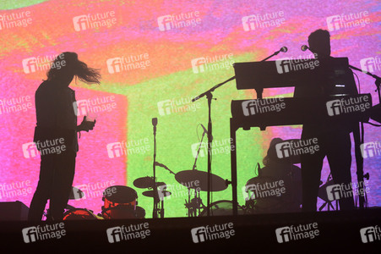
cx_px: 190
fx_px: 740
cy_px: 127
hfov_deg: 28.9
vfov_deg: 19.4
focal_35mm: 70
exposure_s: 1/500
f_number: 2.8
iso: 3200
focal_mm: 70
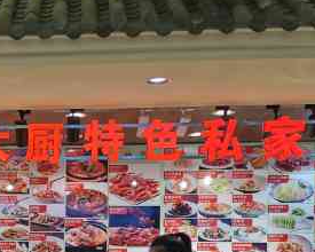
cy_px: 267
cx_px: -13
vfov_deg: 21.8
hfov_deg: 26.5
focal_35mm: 67
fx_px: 625
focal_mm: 5.56
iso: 50
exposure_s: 1/278
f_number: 1.6
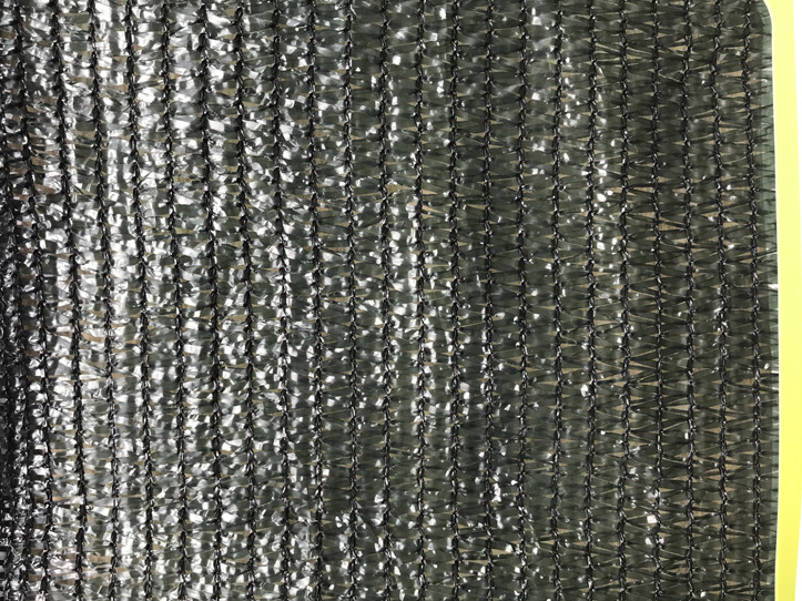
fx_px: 718
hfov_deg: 58.3
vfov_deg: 45.4
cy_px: 317
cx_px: 387
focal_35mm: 31
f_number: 1.8
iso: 40
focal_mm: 3.99
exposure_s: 1/100
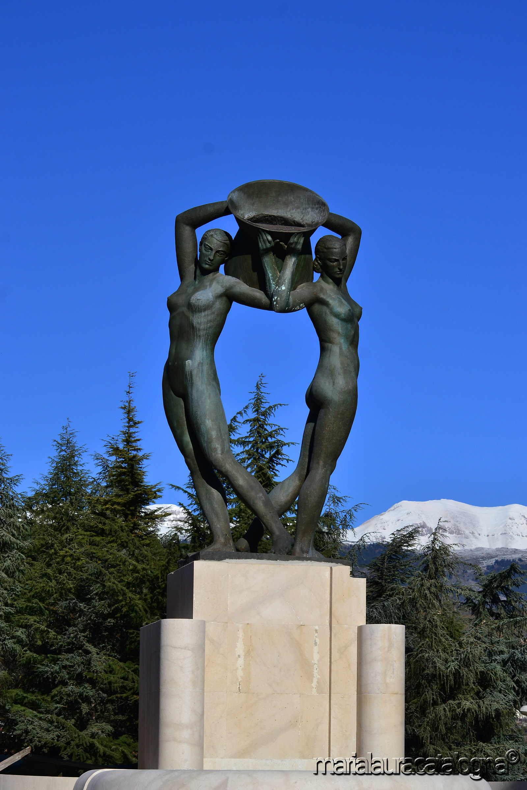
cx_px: 264
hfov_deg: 12.7
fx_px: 2371
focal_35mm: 108
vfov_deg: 18.9
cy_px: 395
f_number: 11
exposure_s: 1/640
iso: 200
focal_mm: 72
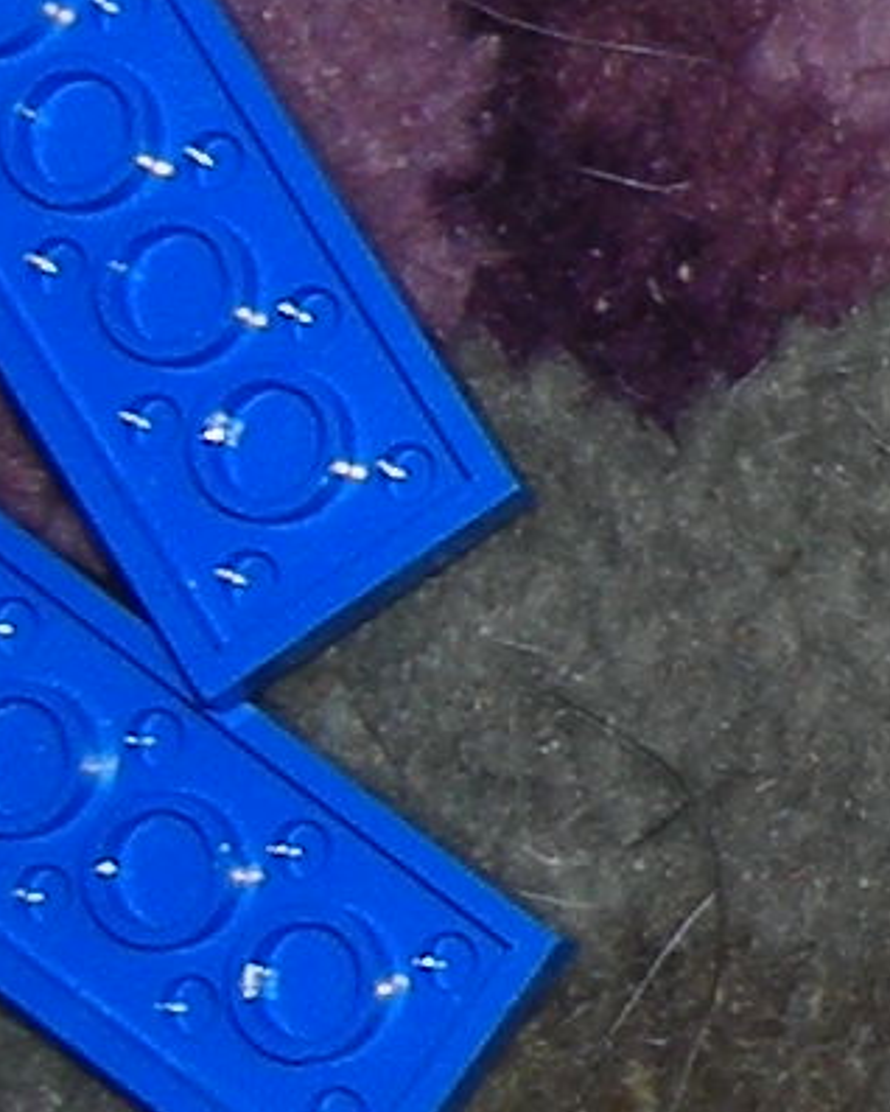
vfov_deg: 7.3
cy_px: -300
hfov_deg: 5.3
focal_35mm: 263
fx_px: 8653
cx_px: 3420
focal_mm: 6.3
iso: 50
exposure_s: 1/60
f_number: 3.2
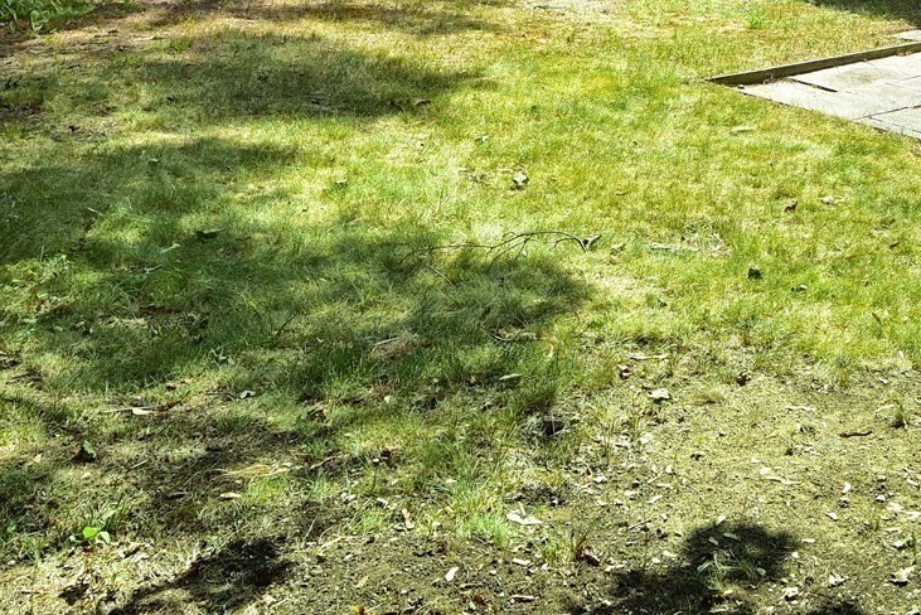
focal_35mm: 56
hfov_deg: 32.1
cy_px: -221
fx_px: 1433
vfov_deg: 21.5
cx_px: 974
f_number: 10
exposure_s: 1/400
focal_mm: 20
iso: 400
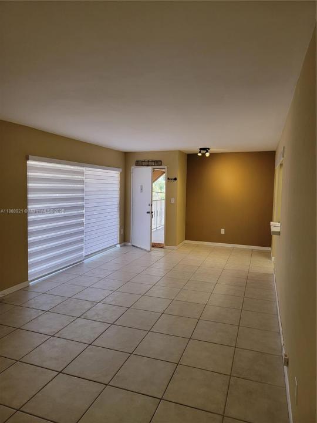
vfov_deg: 71.6
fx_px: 293
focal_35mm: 24
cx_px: 158
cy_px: 212
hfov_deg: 56.8
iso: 125
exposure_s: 1/120
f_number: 1.8
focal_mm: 6.7
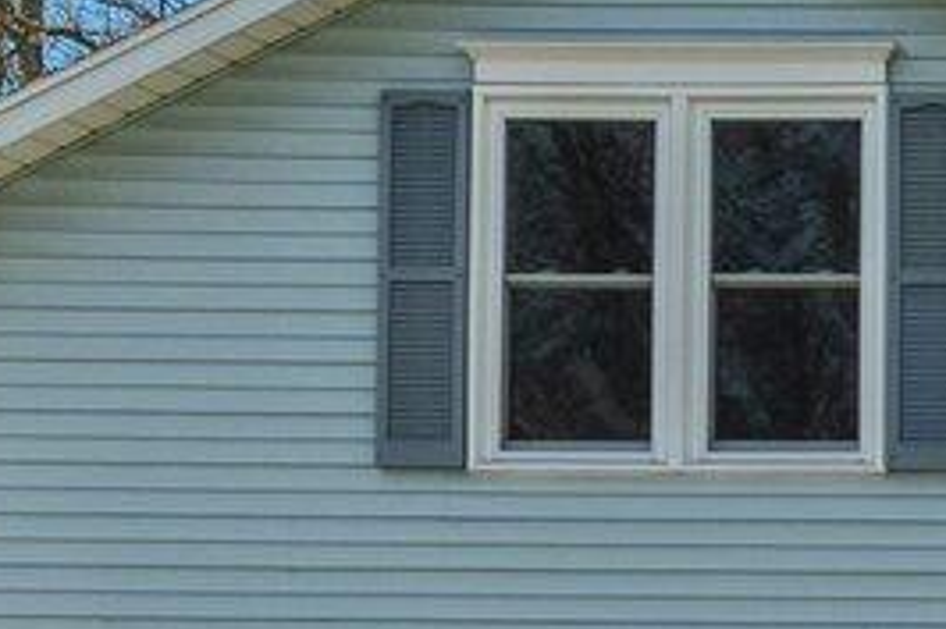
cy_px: 1029
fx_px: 5462
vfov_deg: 6.5
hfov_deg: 8.5
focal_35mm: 208
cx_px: 2738
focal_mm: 18.2
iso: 400
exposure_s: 1/80
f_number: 10
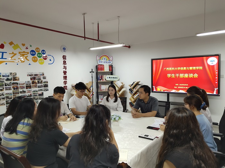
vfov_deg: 46.8
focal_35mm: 30
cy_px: 84
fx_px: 195
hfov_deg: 60.0
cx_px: 112
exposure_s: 1/50
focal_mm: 4.35
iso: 227
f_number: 1.79
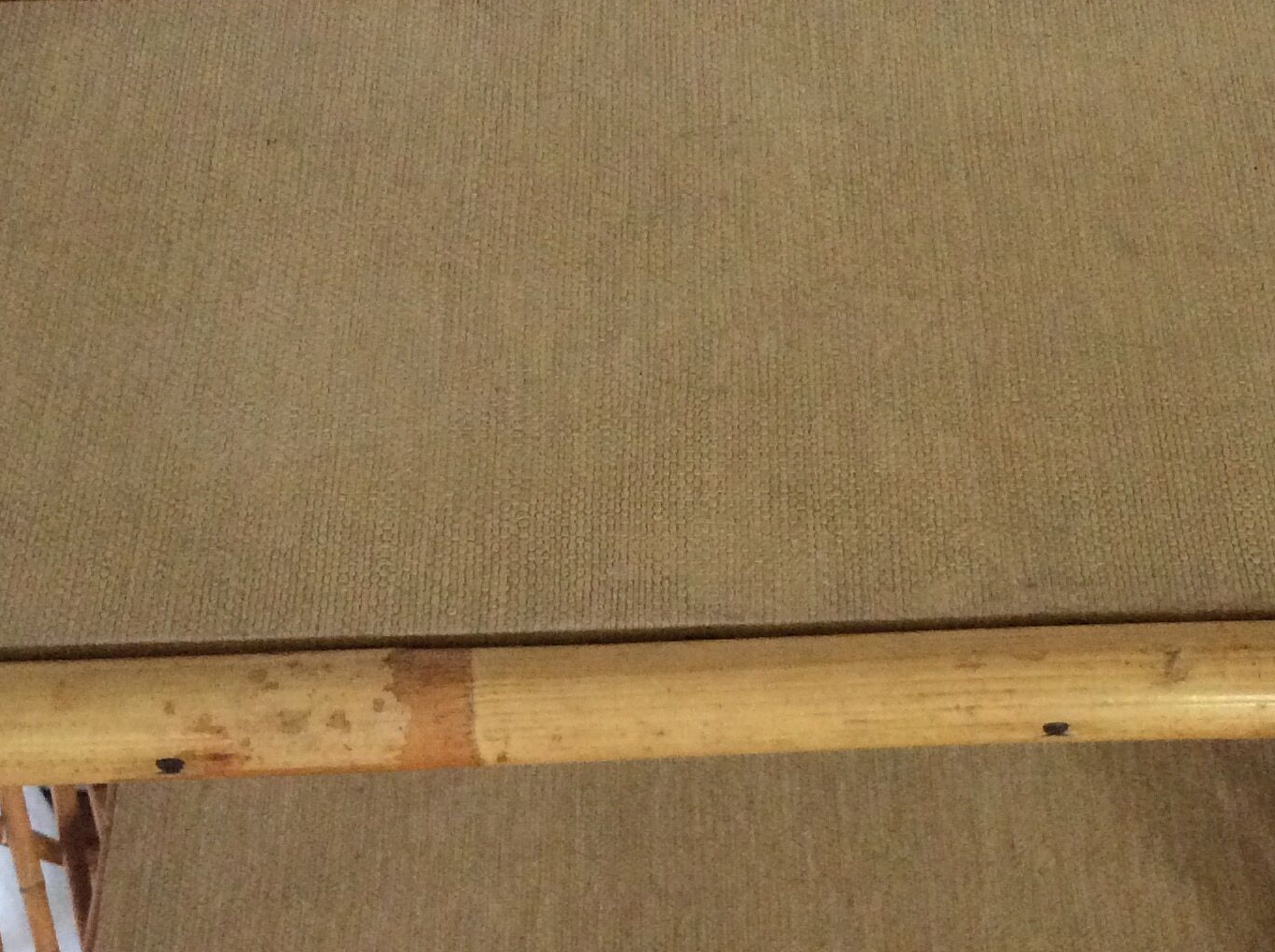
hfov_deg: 31.7
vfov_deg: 24.0
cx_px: 718
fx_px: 2244
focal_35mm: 61
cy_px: 540
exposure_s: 1/17
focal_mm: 3.3
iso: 320
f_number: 2.4
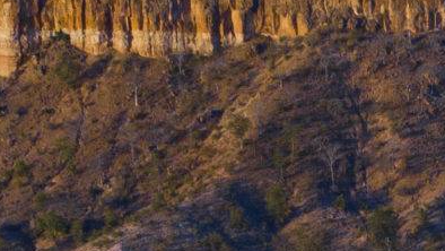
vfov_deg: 6.1
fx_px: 2172
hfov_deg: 11.4
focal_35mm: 184
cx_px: 592
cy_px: 752
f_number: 2.2
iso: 100
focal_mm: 4.73
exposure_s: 1/710
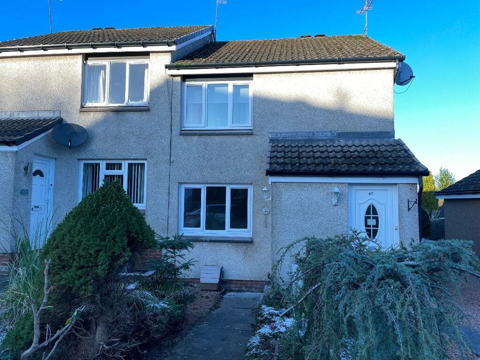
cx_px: 240
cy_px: 180
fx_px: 361
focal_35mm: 26
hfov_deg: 67.3
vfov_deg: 53.1
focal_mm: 4.2
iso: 40
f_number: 1.6
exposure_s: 1/178
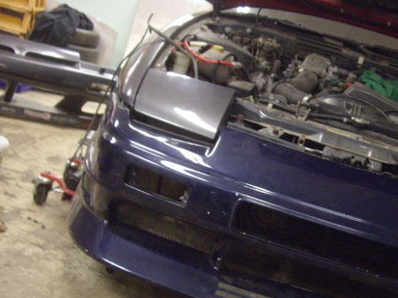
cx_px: 291
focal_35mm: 59
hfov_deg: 32.2
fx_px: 678
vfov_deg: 24.7
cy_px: 193
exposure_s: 1/30
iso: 400
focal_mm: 7.9
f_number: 2.8
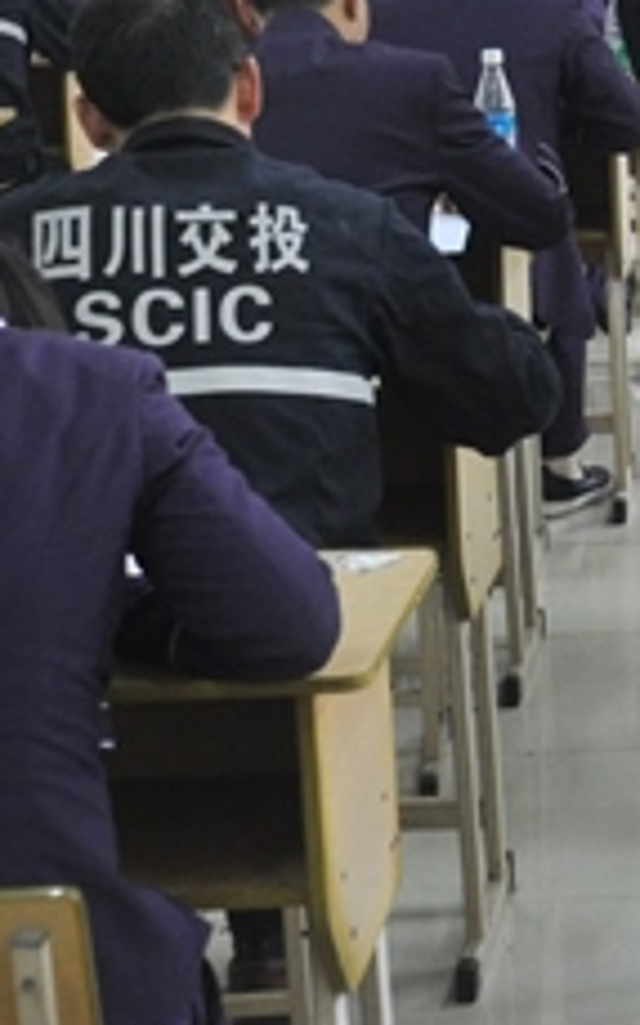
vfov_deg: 18.5
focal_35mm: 112
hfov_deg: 10.8
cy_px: 239
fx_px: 3121
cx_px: 1244
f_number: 4
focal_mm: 21
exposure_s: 1/60
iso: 800
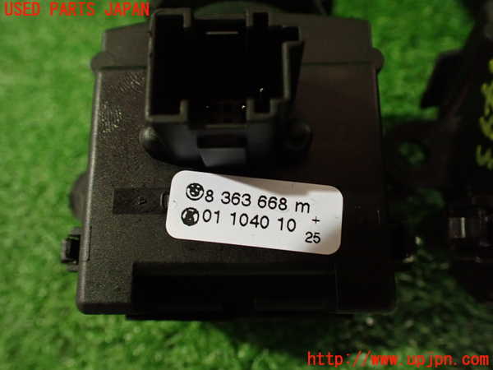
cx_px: 246
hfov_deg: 60.0
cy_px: 185
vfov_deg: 46.8
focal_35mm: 30
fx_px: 427
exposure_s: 1/30
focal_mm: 5.4
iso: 800
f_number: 2.3
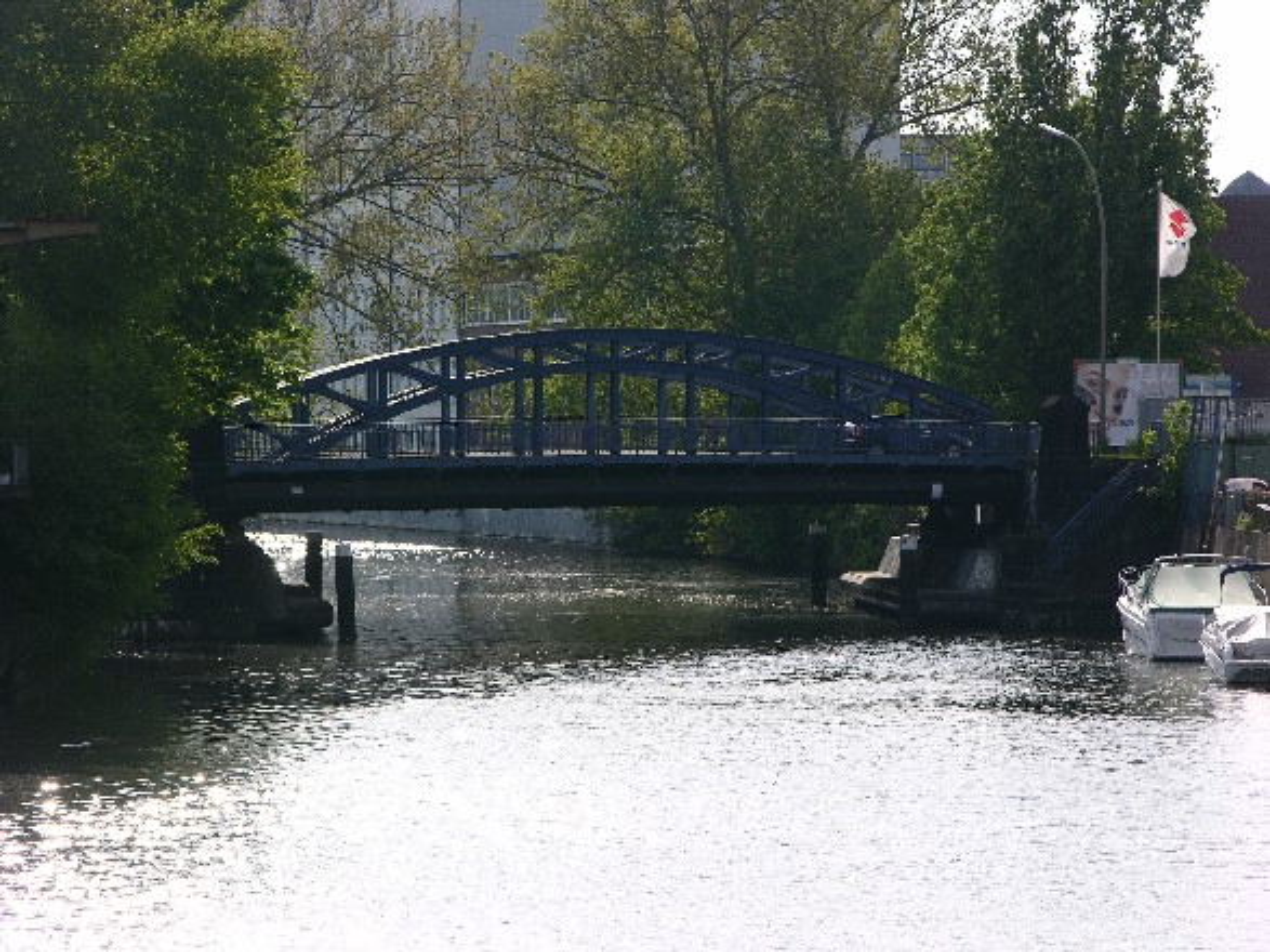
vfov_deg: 6.8
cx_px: 635
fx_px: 8070
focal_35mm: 220
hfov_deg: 9.0
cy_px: 476
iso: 50
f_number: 7.3
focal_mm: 56.7
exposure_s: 1/175
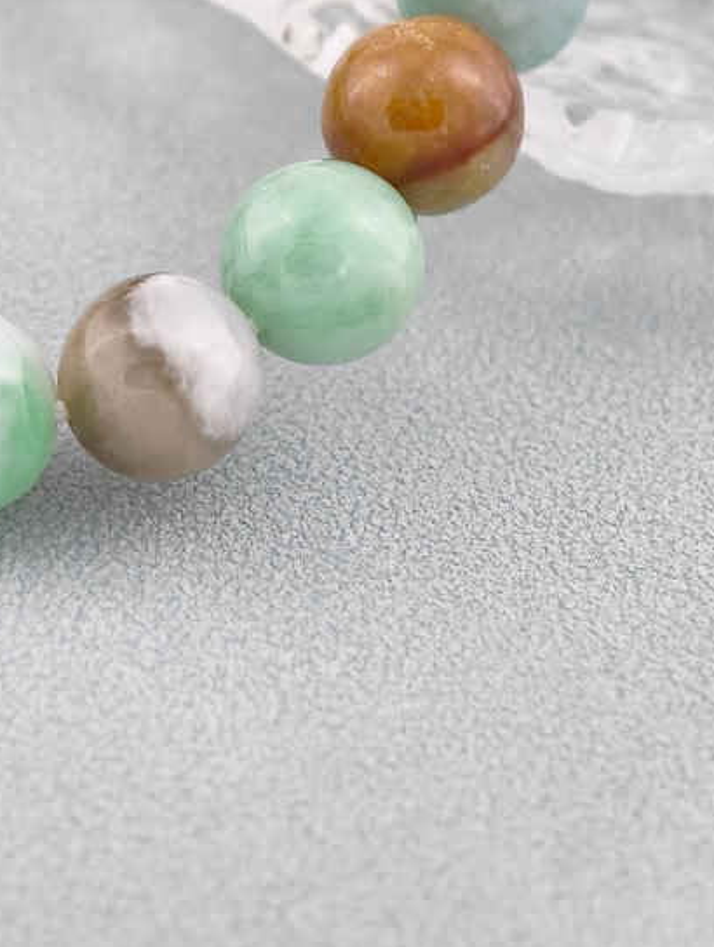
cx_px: 103
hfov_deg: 8.3
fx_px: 4935
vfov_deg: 10.8
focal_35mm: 180
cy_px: -46
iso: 125
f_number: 2.67
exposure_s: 1/160
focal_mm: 22.48
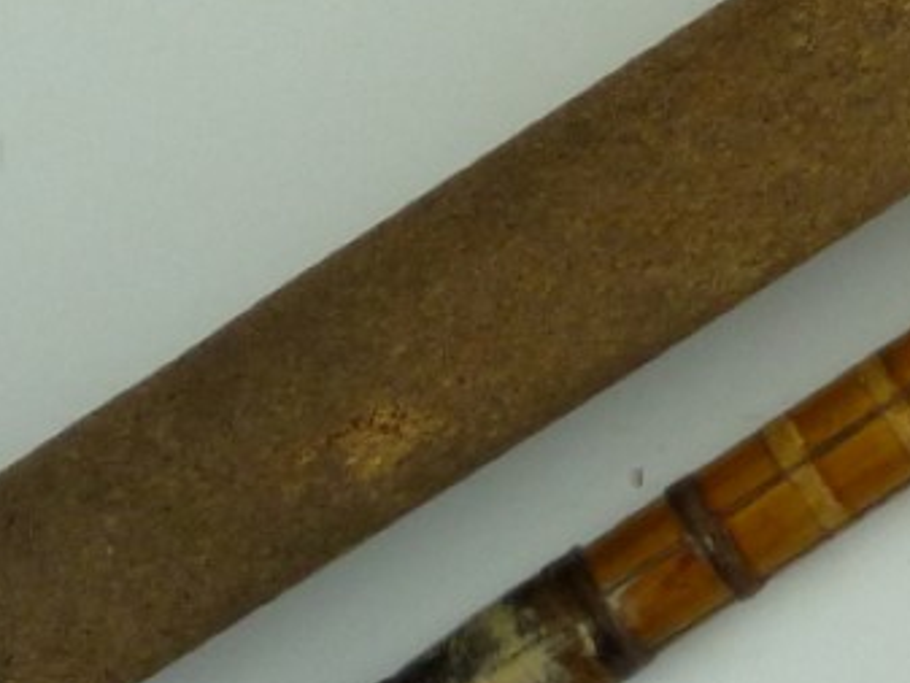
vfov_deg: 10.3
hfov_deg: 13.3
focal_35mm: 141
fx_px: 3708
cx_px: 1318
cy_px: -151
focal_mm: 5.5
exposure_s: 1/125
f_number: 2.8
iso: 200
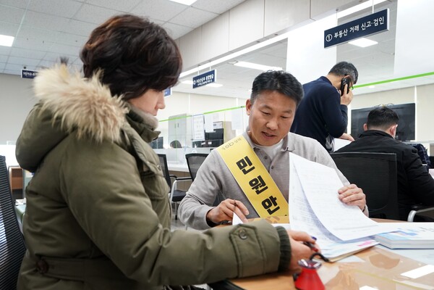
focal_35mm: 23
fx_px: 277
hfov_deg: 76.1
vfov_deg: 55.1
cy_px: 145
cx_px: 217
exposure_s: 1/200
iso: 2500
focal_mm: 23
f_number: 4
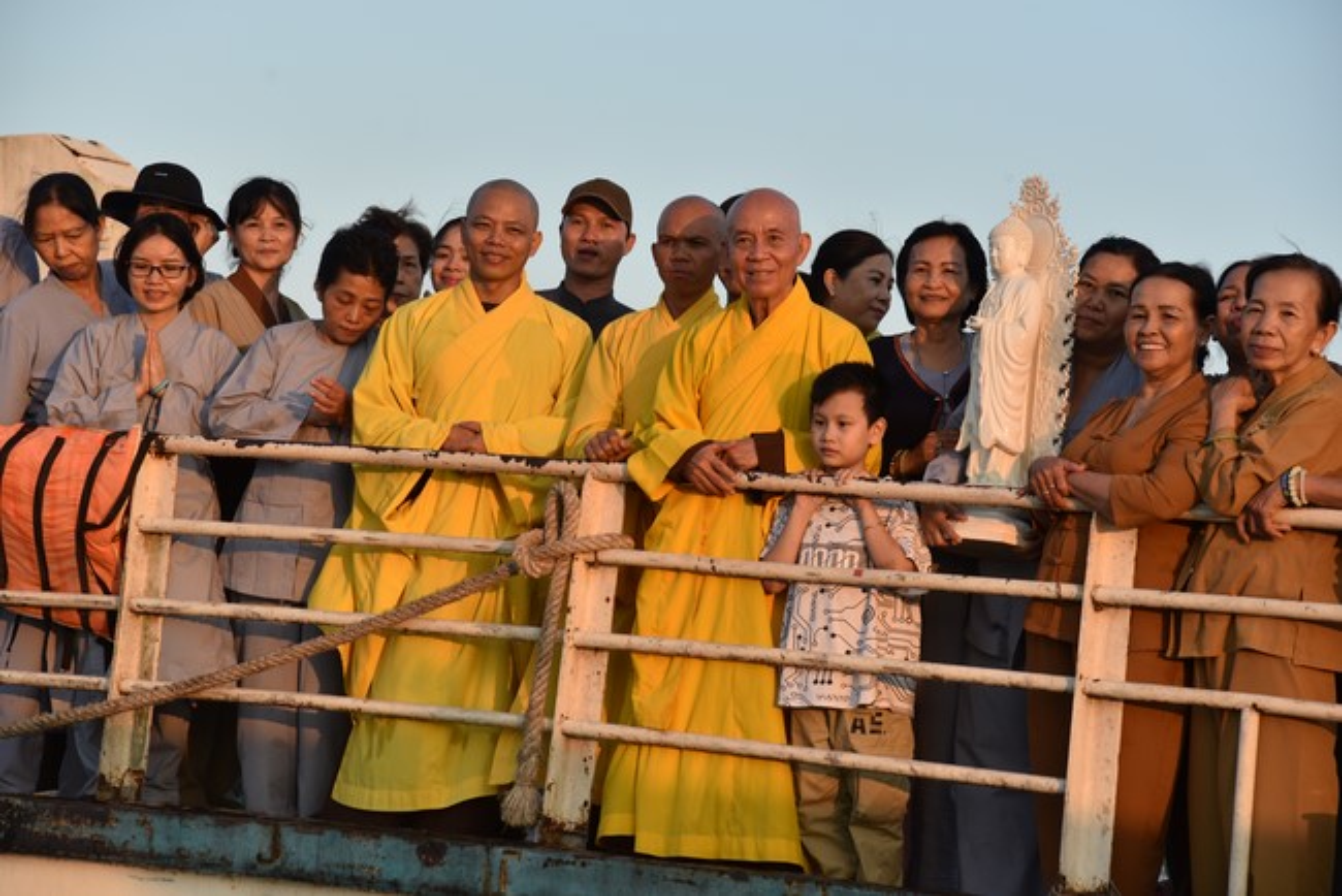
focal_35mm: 105
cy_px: 448
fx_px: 3916
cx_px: 671
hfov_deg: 19.4
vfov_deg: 13.1
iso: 360
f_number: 5.6
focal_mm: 105
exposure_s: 1/500
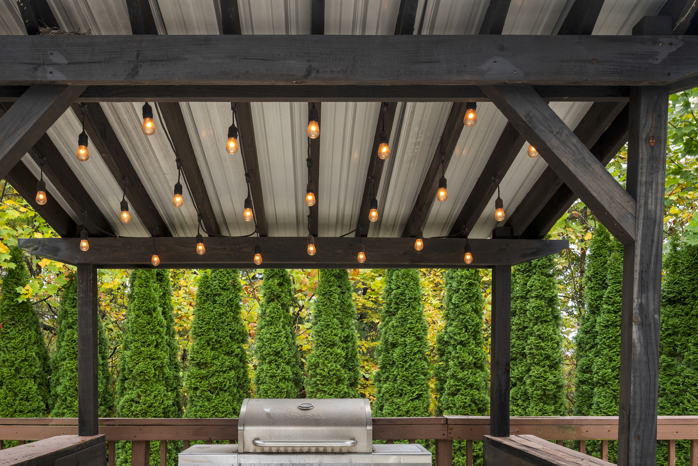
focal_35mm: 34
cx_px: 318
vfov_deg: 38.3
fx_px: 655
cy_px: 338
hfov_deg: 56.0
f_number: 8
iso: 400
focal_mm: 21.5
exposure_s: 1/60
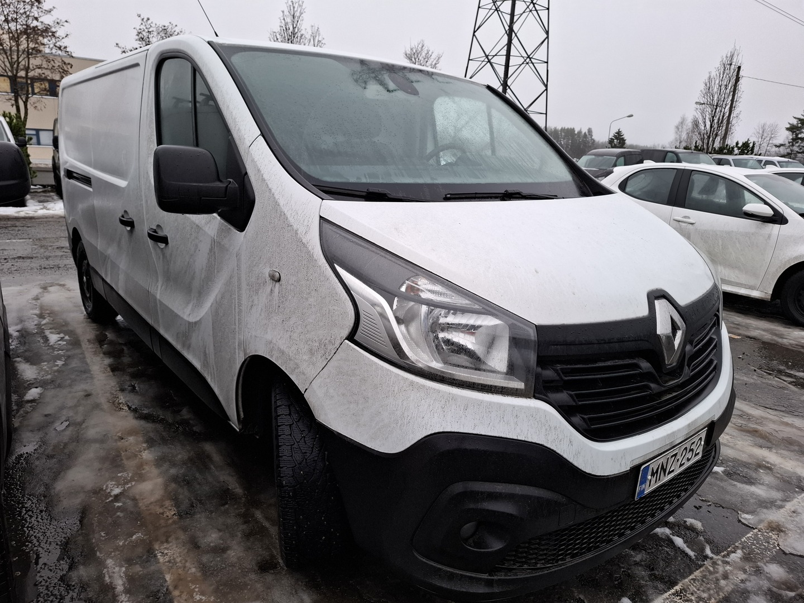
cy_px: 302
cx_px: 402
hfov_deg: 73.9
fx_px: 534
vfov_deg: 58.9
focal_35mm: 23
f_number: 1.8
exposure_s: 1/100
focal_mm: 5.54
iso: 80
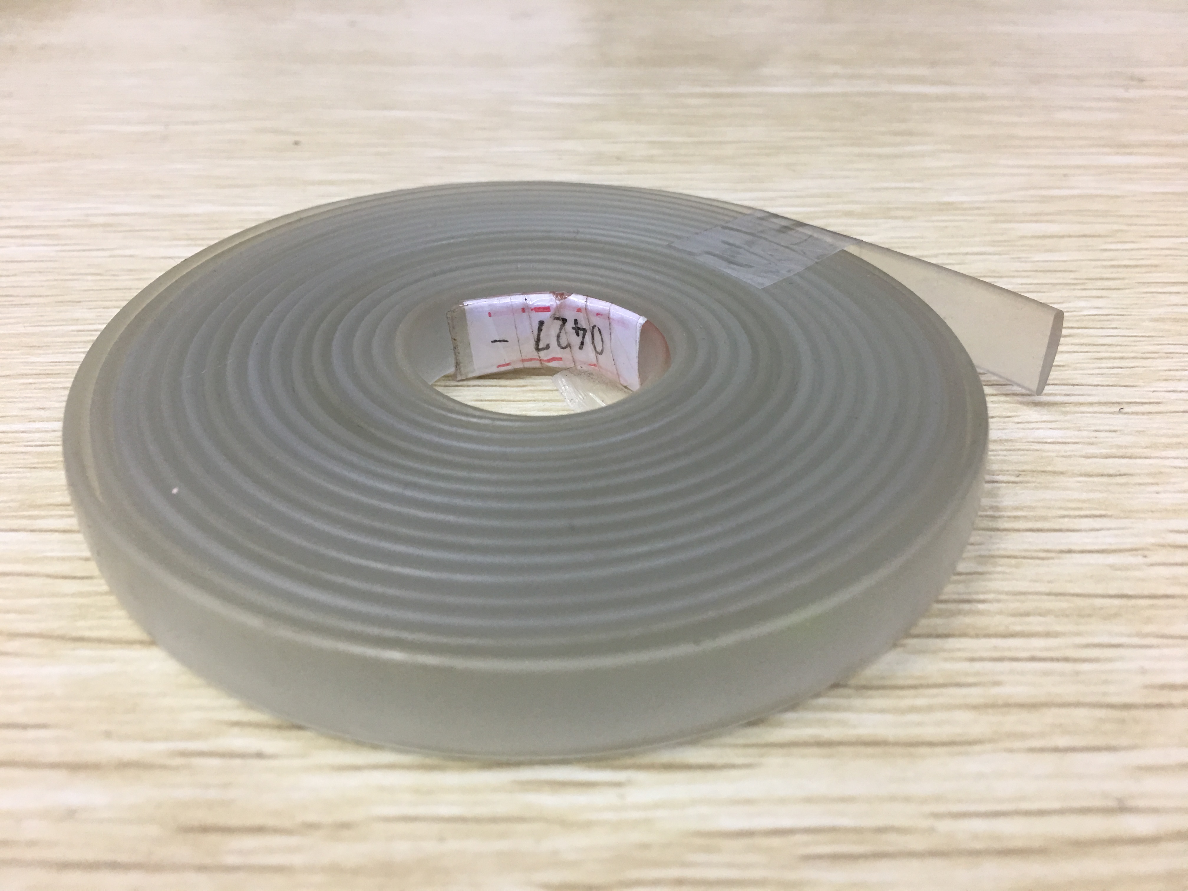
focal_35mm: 29
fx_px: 995
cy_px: 446
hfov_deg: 61.7
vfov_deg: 48.2
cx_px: 594
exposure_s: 1/33
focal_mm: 4.15
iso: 64
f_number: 2.2
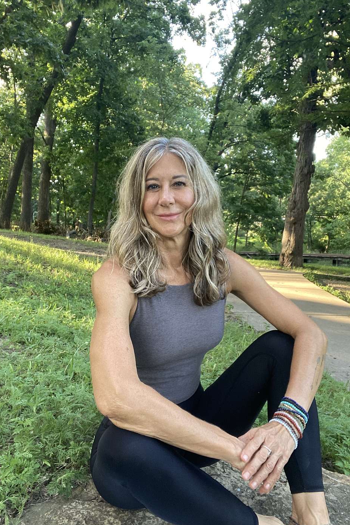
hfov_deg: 41.1
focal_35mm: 32
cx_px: 157
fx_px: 467
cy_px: 258
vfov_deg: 58.7
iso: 100
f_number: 2.2
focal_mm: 2.71
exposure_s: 1/64
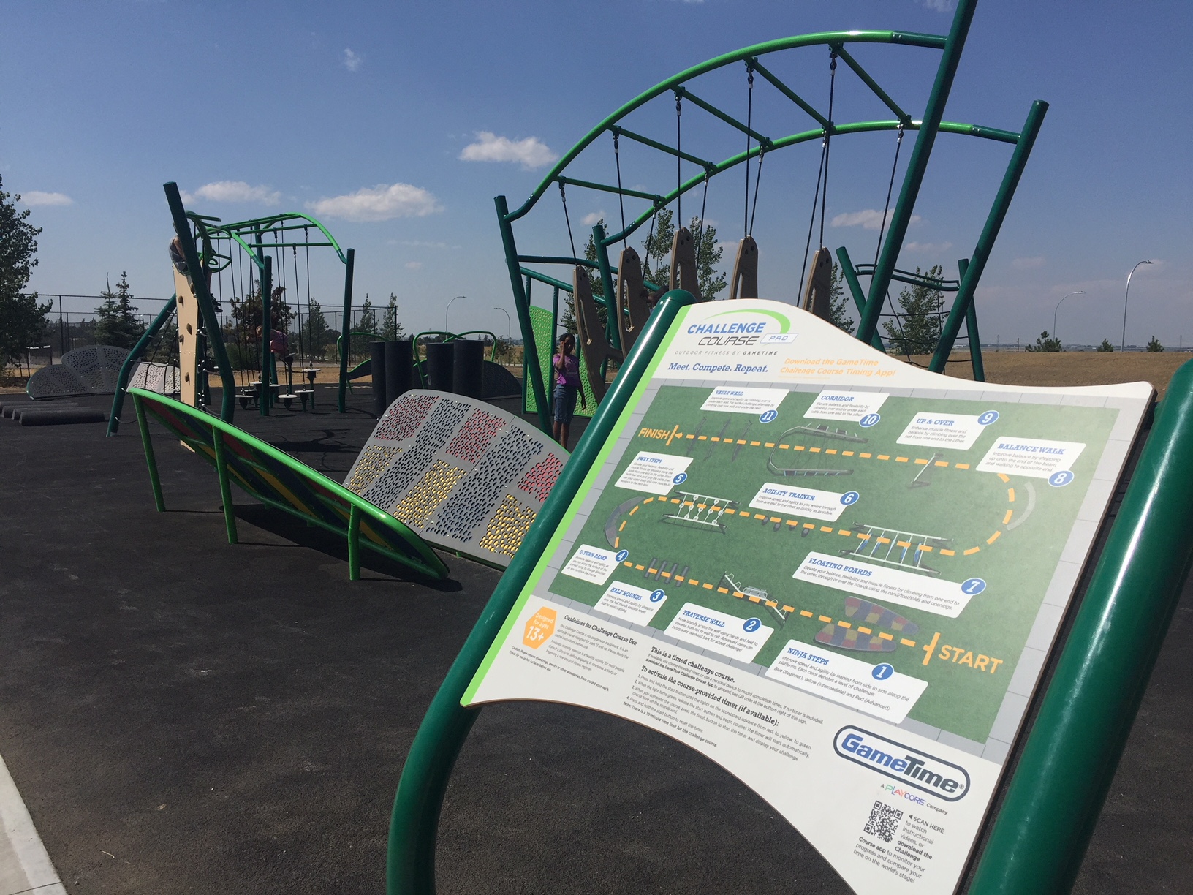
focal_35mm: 29
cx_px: 596
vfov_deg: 48.2
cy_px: 448
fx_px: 999
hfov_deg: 61.7
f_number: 2.2
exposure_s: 1/5650
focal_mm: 4.15
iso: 32
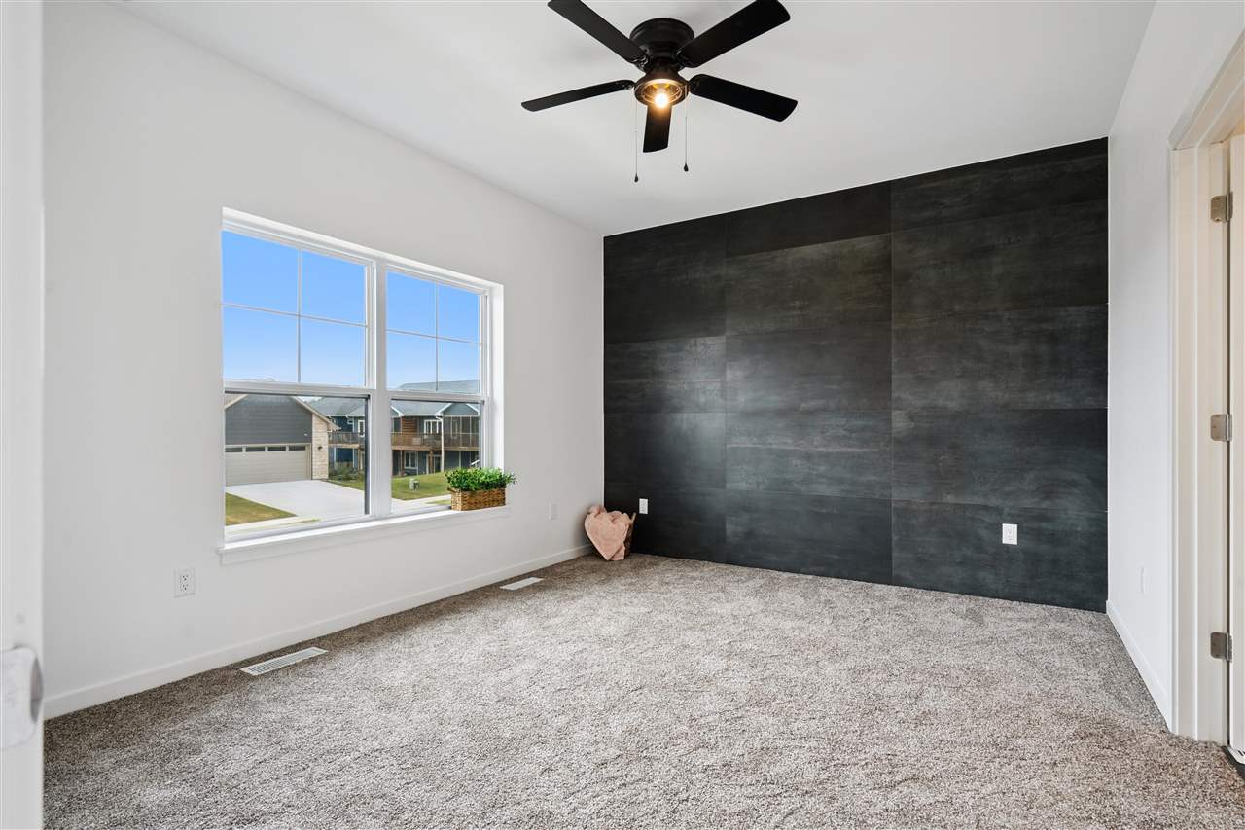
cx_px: 622
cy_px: 415
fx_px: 588
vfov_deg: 70.4
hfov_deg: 93.3
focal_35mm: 17
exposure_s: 1/30
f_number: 9
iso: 400
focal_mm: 17
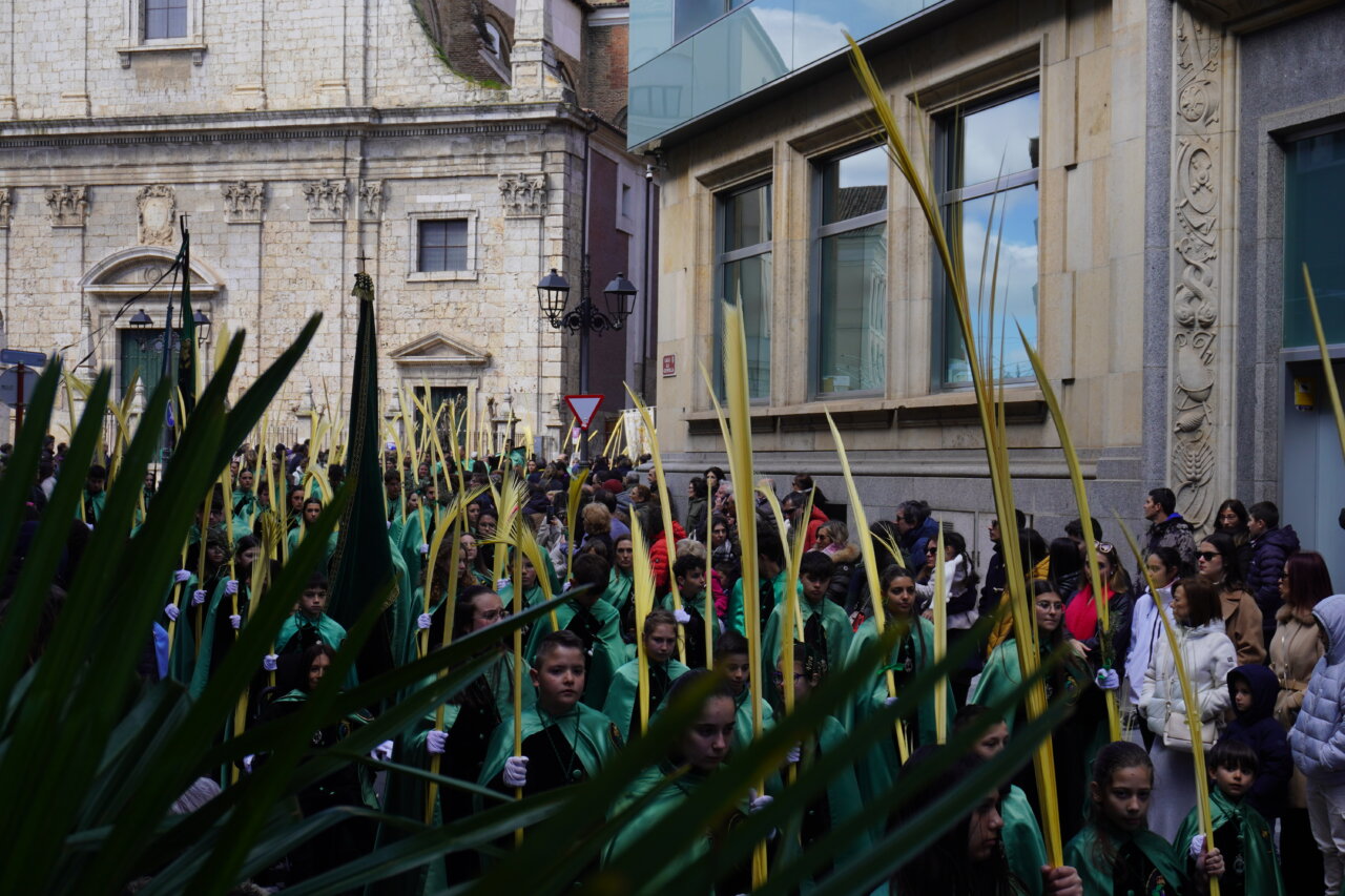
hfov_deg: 41.1
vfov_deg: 28.1
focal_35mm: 48
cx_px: 672
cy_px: 448
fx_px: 1793
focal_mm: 32
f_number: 8
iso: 100
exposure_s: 1/160
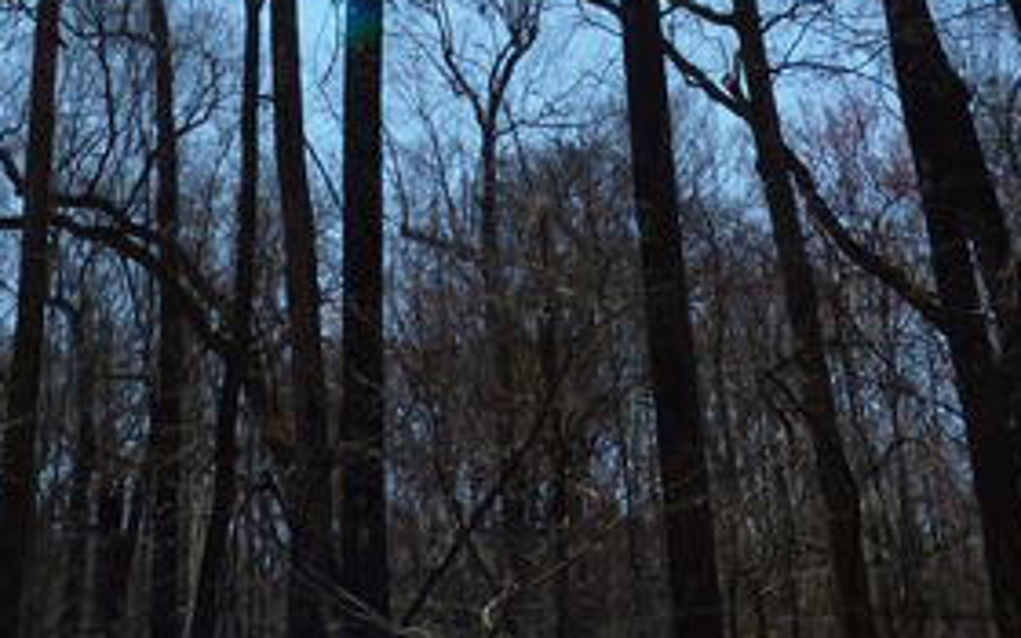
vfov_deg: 15.9
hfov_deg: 29.7
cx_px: 403
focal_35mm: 69
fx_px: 1920
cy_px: -532
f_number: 5
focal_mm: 4.1
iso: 80
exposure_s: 1/500
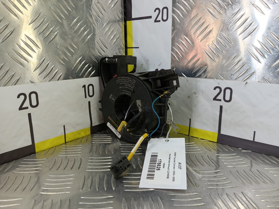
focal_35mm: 23
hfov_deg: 73.9
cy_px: 104
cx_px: 140
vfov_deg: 58.9
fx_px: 185
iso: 118
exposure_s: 1/50
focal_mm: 4.11
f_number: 1.6
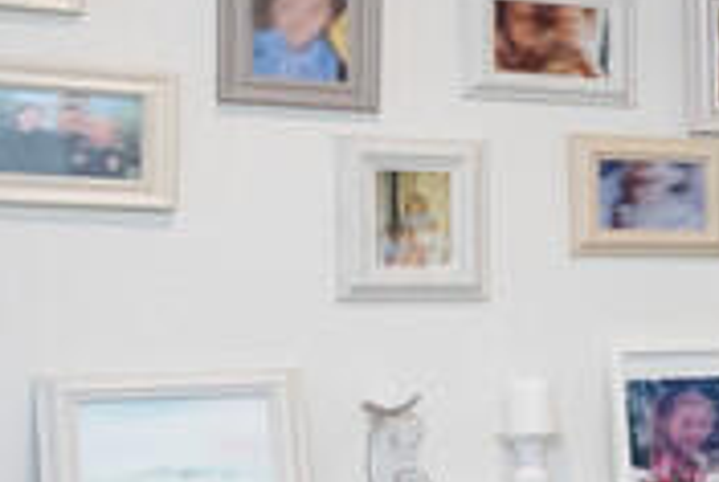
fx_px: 1861
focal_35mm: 93
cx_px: 1724
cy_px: 327
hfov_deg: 14.4
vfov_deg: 14.7
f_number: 7.1
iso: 1000
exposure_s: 1/60
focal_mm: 16
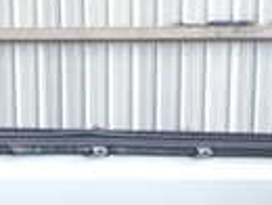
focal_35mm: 138
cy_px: 326
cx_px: 71
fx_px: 1086
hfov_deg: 14.2
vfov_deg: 10.3
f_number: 2.3
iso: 200
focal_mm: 5.4
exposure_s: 1/50
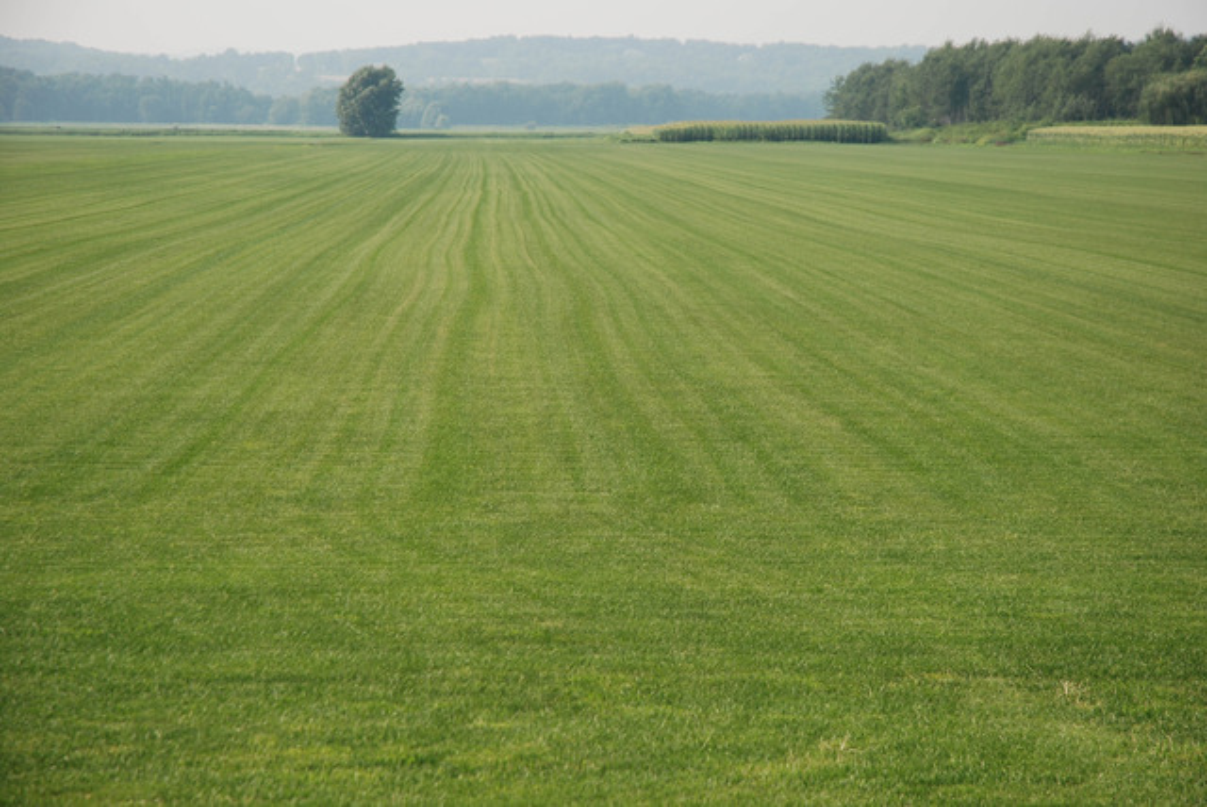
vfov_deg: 13.1
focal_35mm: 105
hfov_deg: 19.4
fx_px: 3524
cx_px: 604
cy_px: 404
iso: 160
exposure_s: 1/500
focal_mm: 70
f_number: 5.6
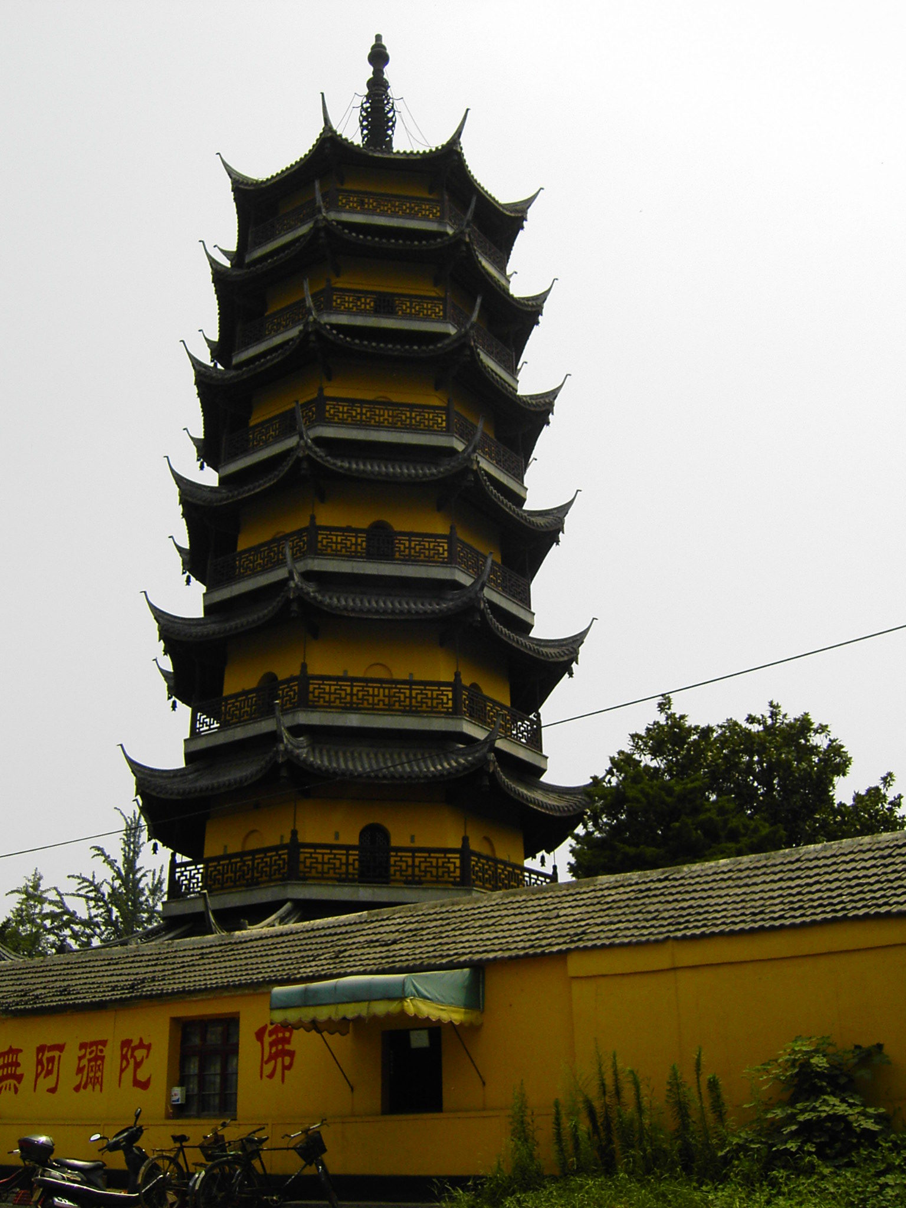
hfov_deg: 40.7
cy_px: 604
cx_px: 453
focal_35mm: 35
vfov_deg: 52.6
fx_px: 1221
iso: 100
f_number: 6.7
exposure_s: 1/640
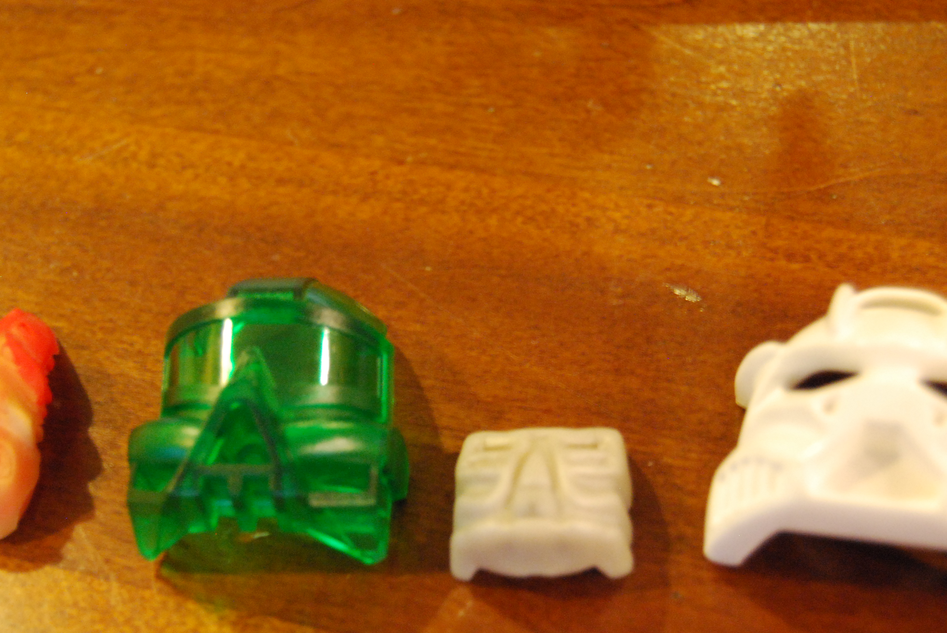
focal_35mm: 78
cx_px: 409
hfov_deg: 25.9
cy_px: 426
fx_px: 2054
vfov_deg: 17.5
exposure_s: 1/8
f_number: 4.8
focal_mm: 38
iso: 1600
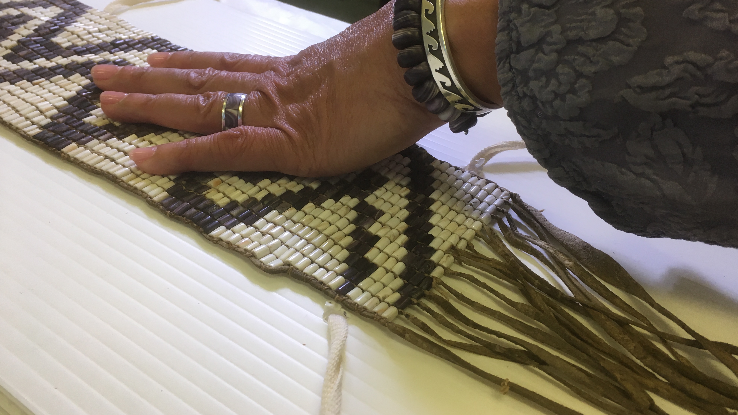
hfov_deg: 61.0
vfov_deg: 36.4
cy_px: 153
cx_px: 365
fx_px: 626
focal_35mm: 32
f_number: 2.2
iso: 25
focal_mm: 4.15
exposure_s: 1/33
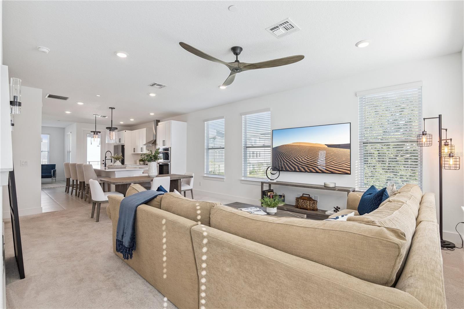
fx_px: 206
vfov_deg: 73.7
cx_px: 232
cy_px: 154
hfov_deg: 96.7
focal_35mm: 16
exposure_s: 1/125
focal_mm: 16
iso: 800
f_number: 10
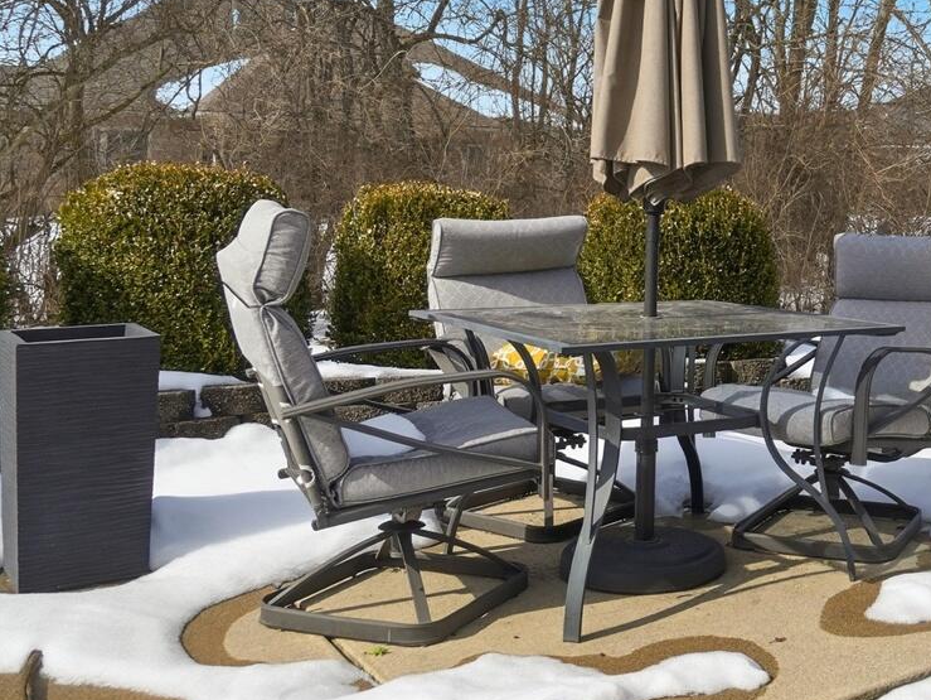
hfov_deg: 42.4
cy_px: 203
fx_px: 1049
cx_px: 896
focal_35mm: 39
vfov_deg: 36.3
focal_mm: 10
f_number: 4
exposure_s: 1/4000
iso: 100
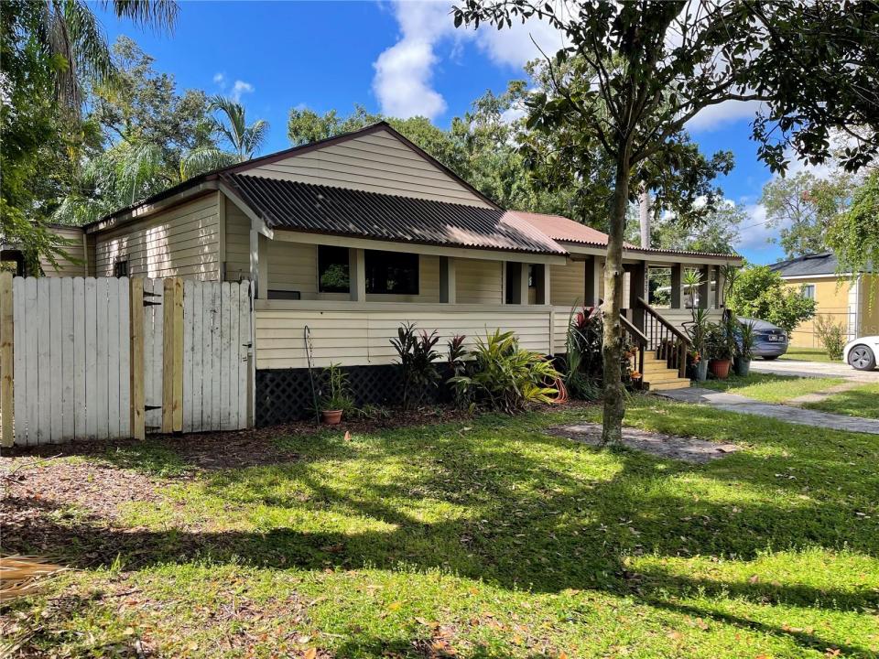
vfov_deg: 54.9
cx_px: 440
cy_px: 330
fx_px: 635
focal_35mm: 25
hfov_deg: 69.4
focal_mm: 5.1
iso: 32
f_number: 1.6
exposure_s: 1/801
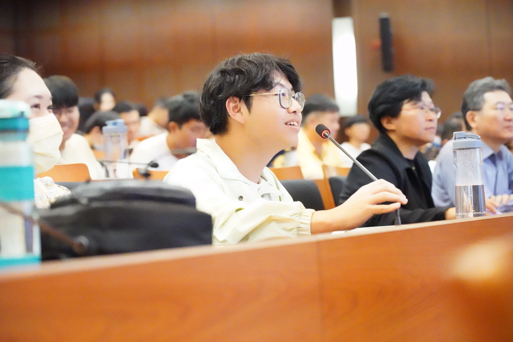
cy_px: 171
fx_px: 1496
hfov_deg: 19.5
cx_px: 256
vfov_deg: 13.0
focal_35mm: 105
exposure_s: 1/800
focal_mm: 105
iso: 51200
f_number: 4.5
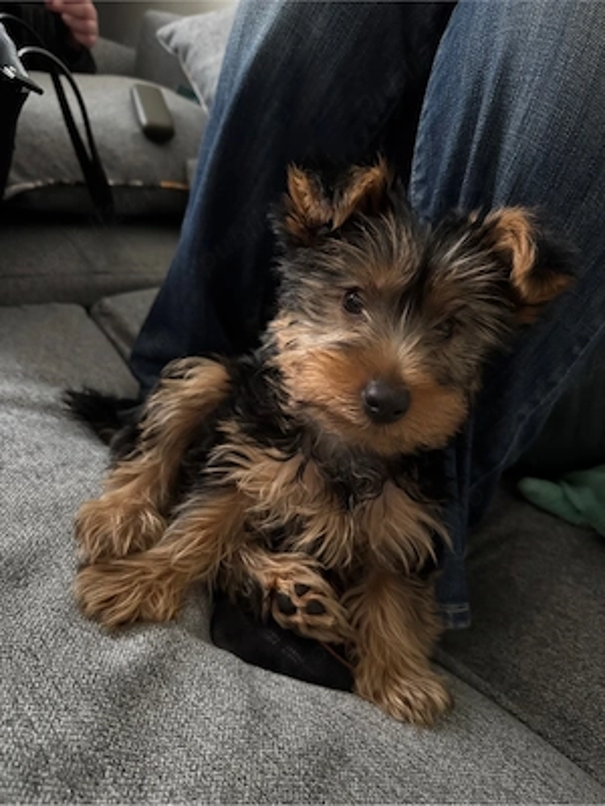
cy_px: 403
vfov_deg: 71.6
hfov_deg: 56.8
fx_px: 559
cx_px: 302
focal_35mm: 24
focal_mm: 6.76
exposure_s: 1/30
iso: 1600
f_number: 1.78
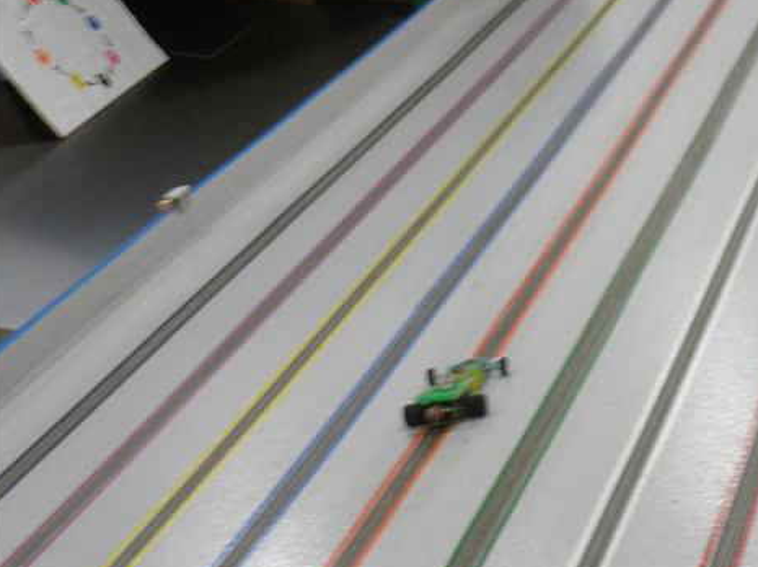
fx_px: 2363
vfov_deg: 13.4
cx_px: 825
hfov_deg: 17.6
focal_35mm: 108
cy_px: -47
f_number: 4.2
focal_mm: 8.7
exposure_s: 1/15
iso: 200
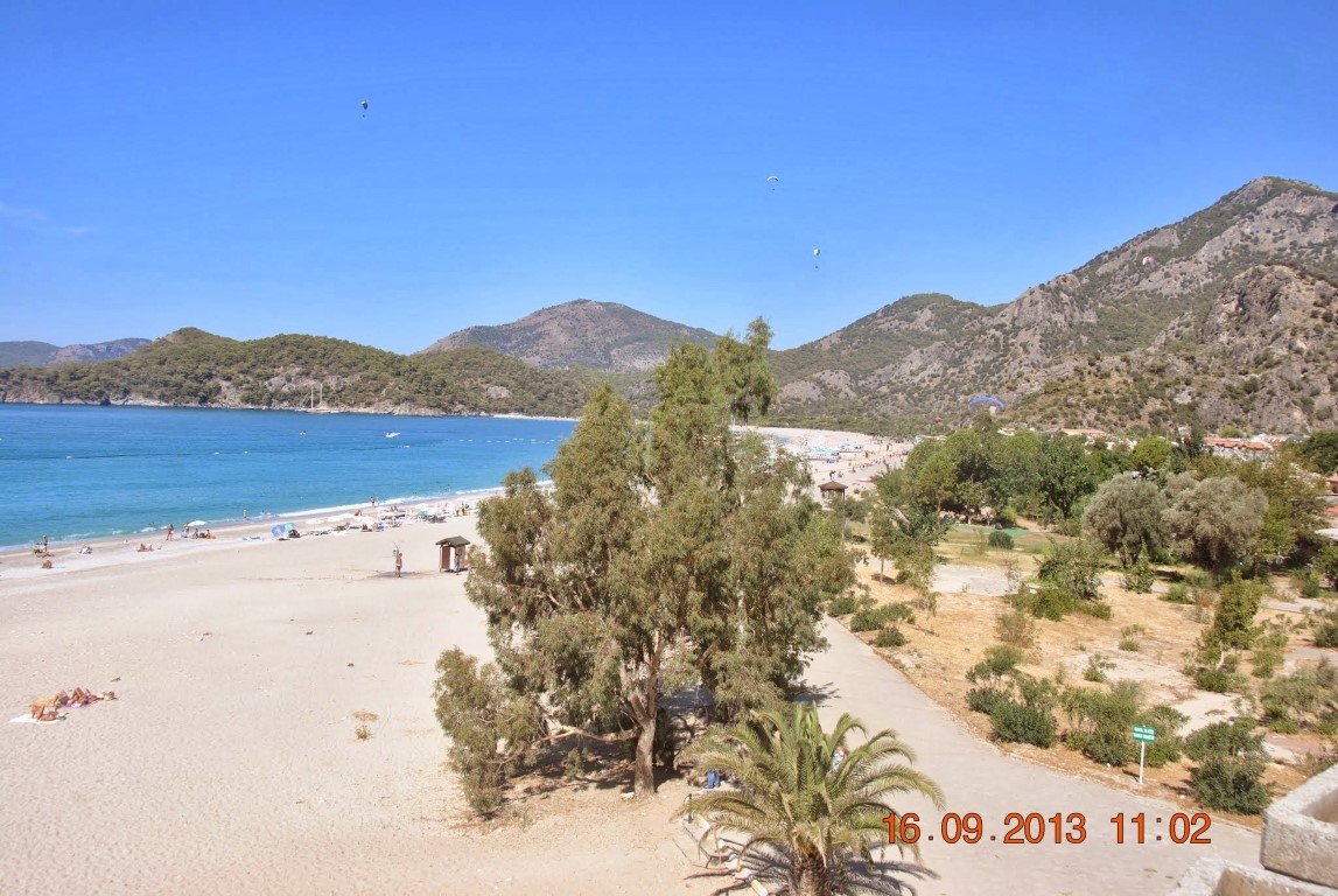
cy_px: 448
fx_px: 1228
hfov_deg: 57.2
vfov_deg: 40.1
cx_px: 669
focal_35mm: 33
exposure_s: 1/250
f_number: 8
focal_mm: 22
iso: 100
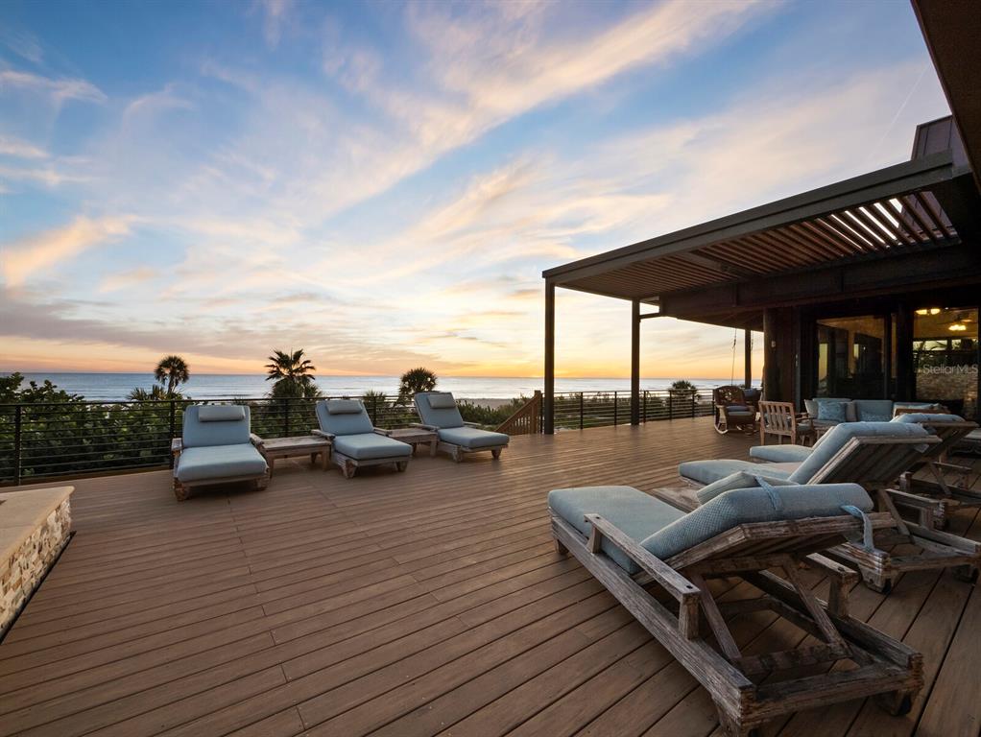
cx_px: 490
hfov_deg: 102.0
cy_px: 368
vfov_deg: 85.7
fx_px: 397
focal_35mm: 14
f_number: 11
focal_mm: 7
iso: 400
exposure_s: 1/15
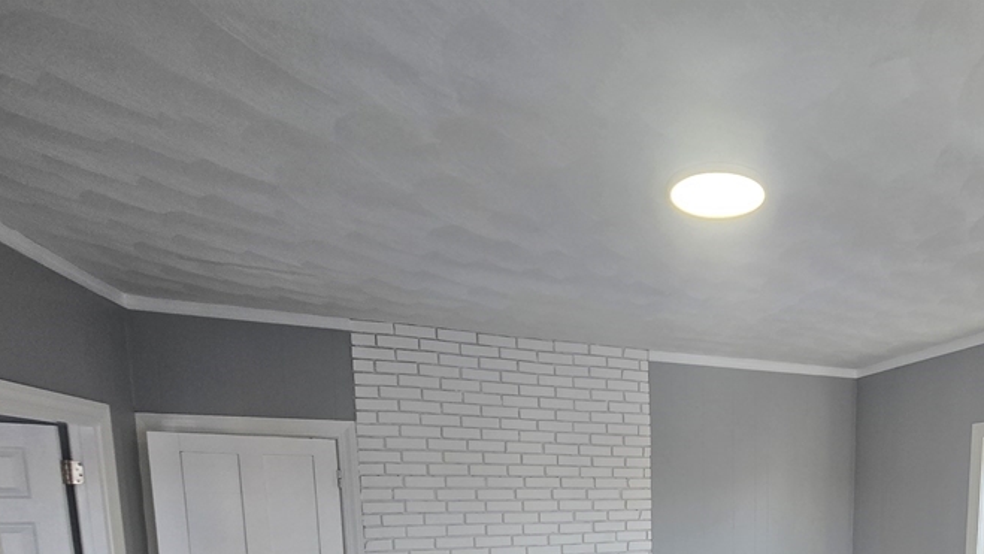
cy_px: 570
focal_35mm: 22
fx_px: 574
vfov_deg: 43.2
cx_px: 748
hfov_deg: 74.8
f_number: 2.2
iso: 64
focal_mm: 2.2
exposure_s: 1/60
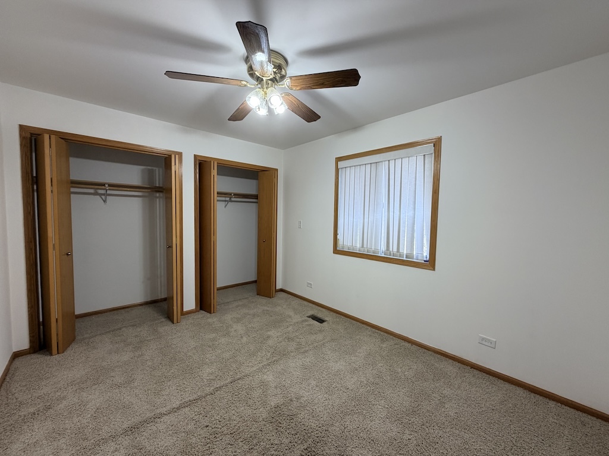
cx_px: 304
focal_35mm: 14
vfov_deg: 85.7
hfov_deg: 102.1
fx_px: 246
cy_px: 228
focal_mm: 2.22
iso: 125
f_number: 2.2
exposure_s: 1/120
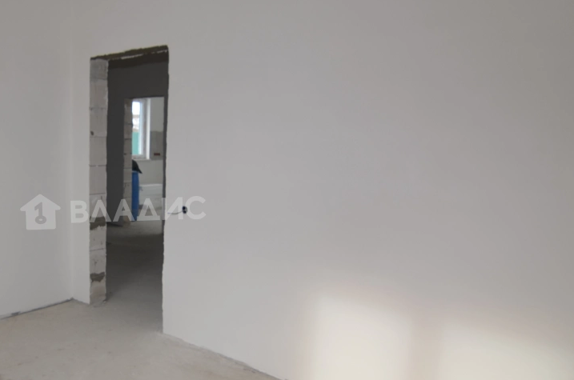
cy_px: 208
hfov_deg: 58.9
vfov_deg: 44.9
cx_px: 114
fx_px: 459
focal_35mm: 29
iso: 100
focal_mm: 11
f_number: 4.5
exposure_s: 1/100
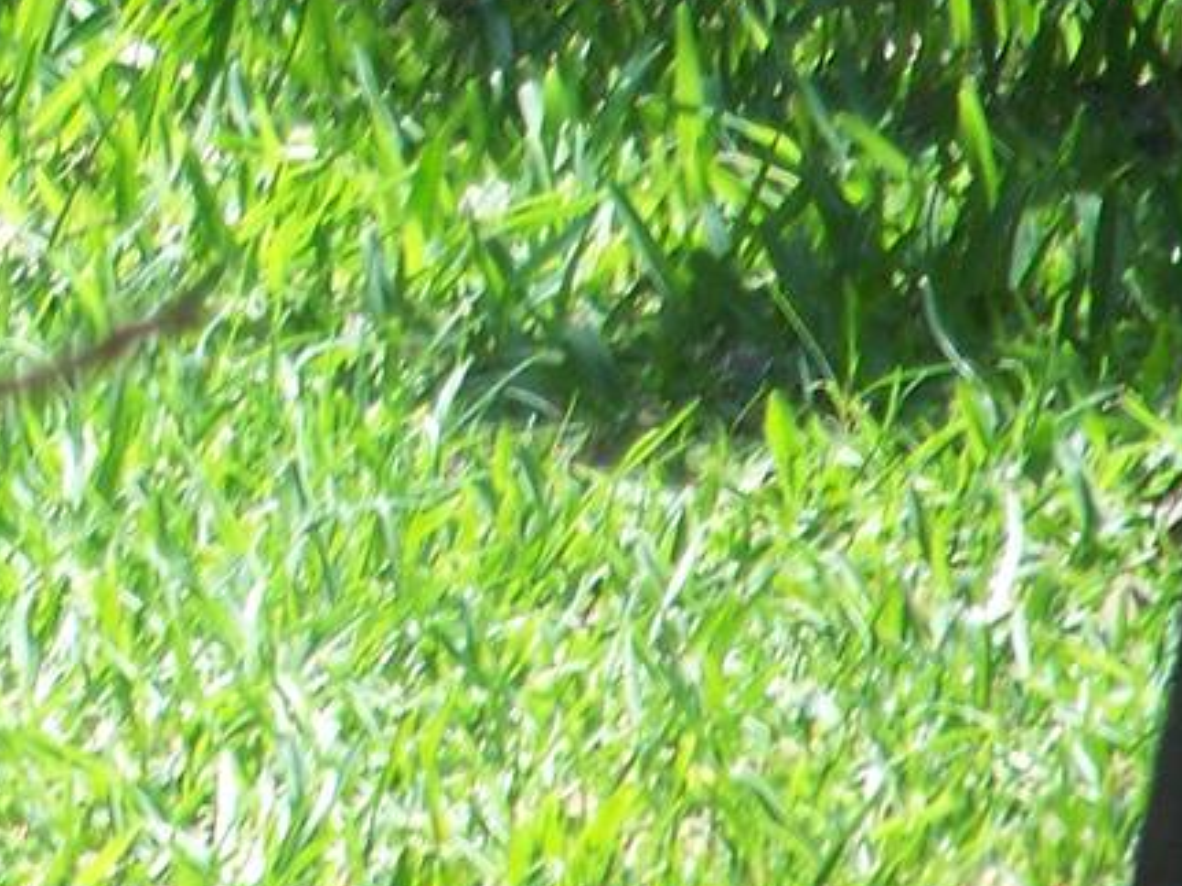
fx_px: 54789
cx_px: -675
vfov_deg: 0.9
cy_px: -236
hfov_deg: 1.2
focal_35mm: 1605
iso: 80
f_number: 4.8
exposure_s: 1/100
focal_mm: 70.2
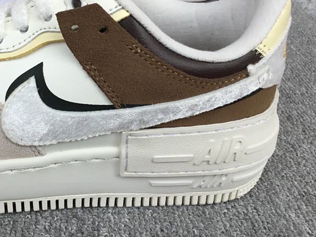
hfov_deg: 37.9
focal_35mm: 49
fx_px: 447
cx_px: 79
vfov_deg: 29.6
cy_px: 87
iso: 25
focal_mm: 3.3
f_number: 2.4
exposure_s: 1/823
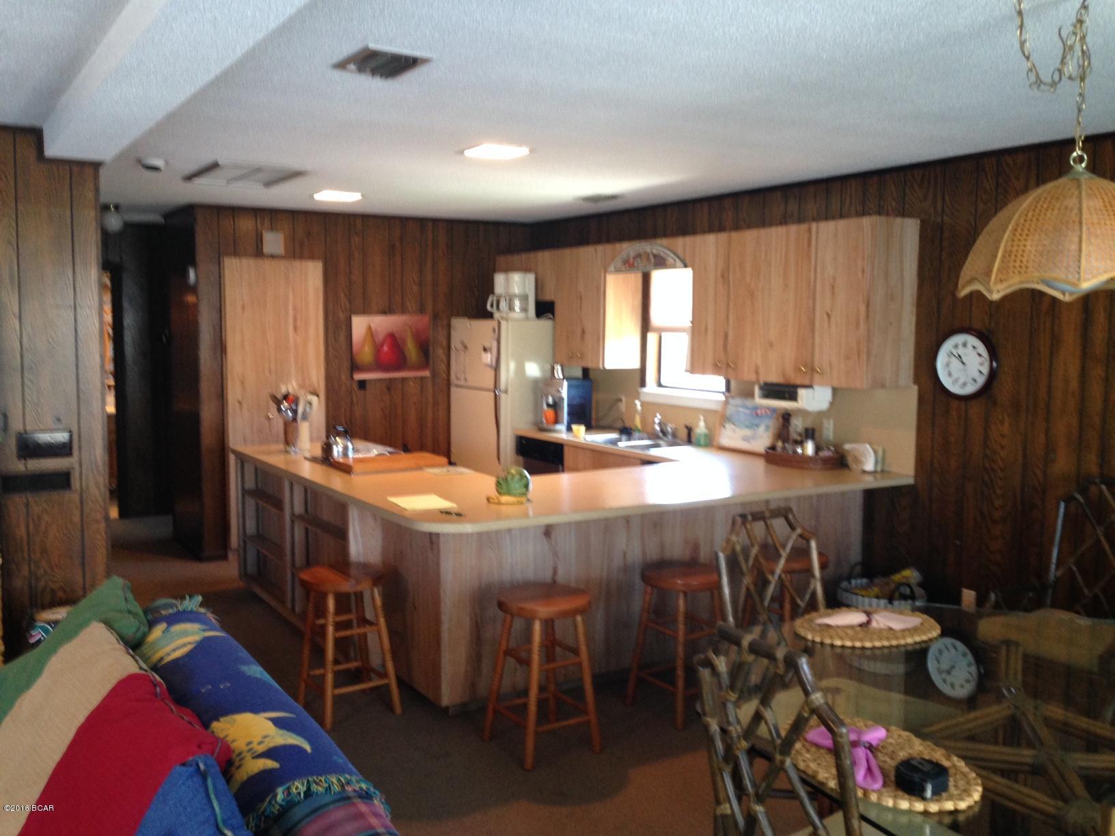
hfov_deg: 55.4
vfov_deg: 42.9
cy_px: 418
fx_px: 1063
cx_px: 558
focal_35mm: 33
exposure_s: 1/20
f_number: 2.4
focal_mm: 4.12
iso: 125
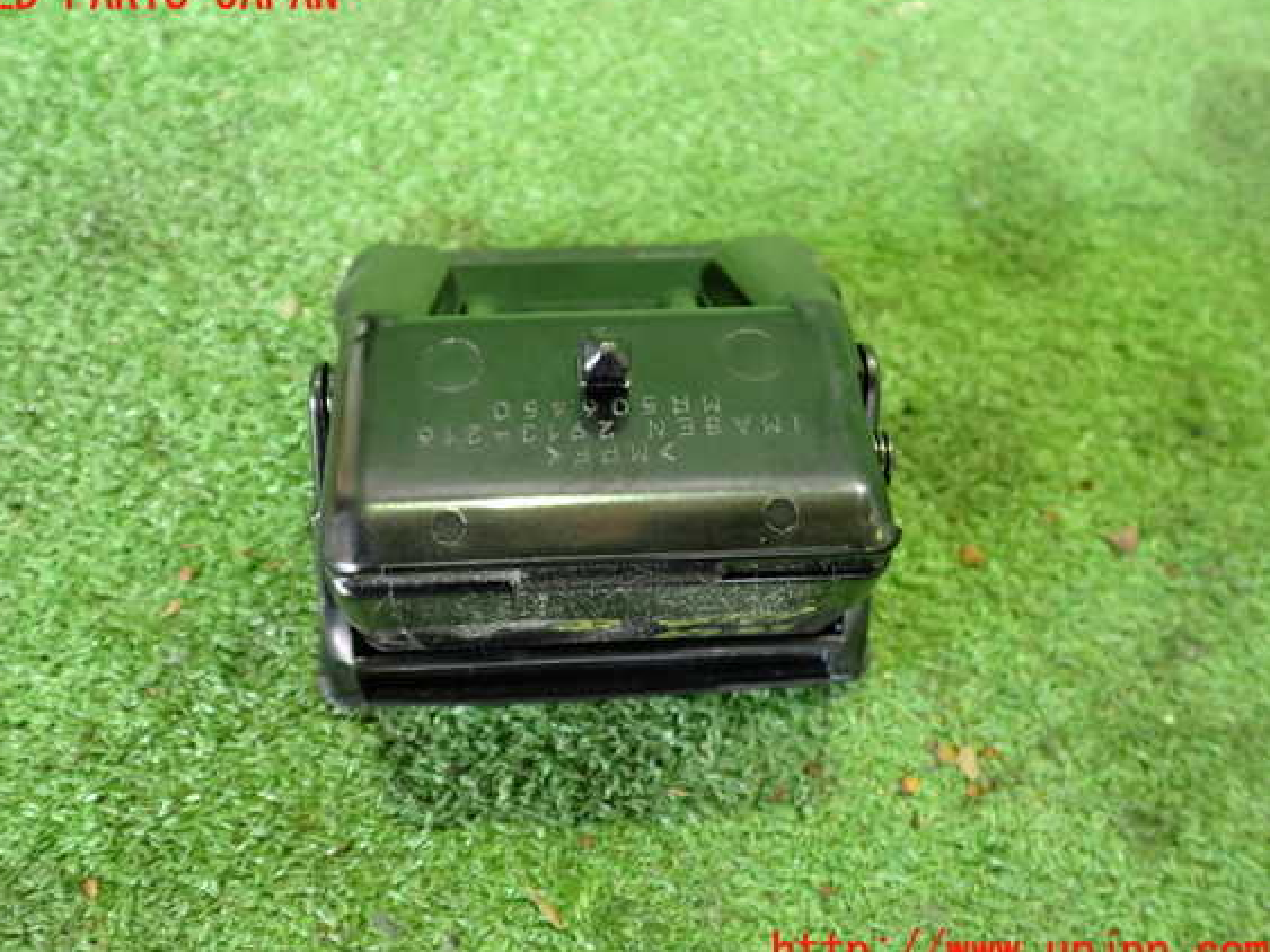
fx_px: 1174
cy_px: 474
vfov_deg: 44.1
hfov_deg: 56.8
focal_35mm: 32
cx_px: 605
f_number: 2.3
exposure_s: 1/30
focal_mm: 5.4
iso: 800
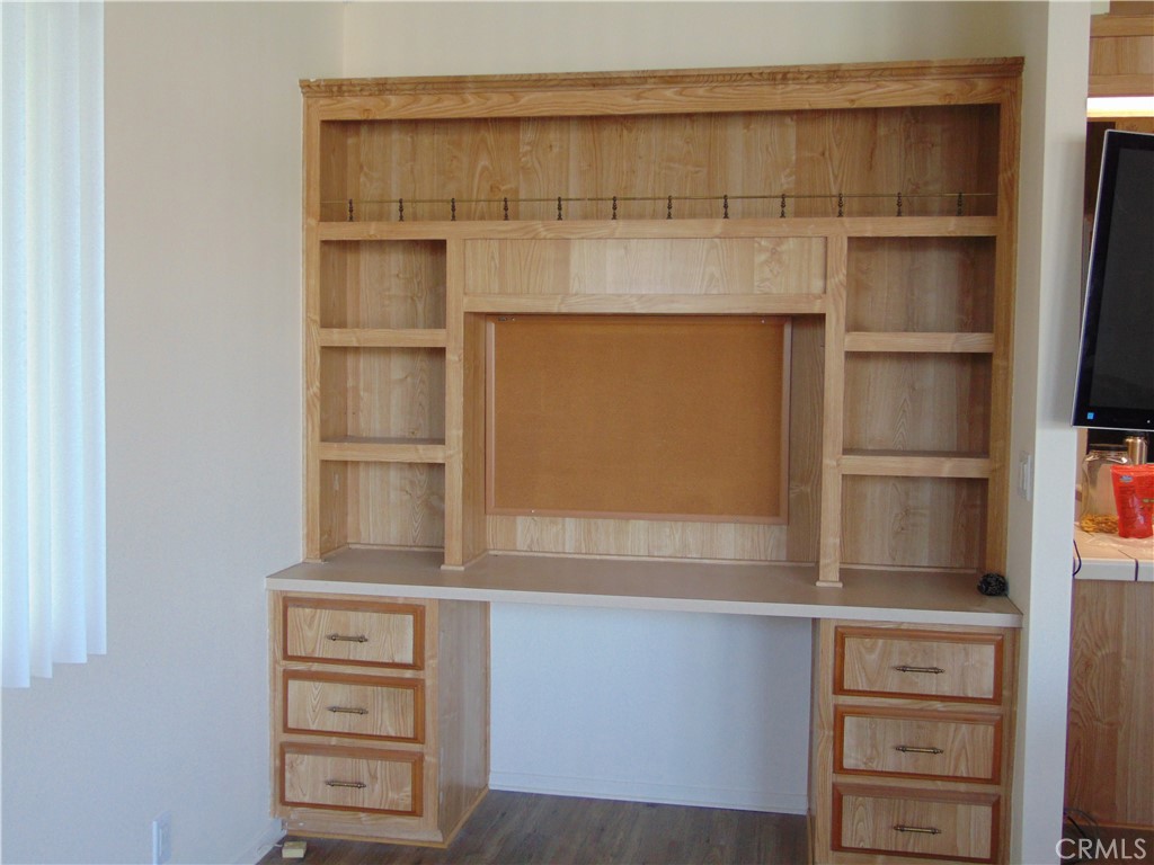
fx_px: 1167
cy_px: 432
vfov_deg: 40.7
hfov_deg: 52.6
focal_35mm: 35
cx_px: 577
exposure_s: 1/30
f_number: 3.2
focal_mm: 6.3
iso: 160
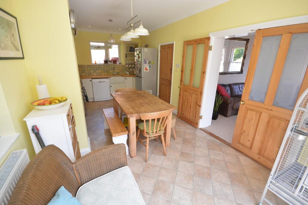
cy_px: 102
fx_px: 128
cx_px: 154
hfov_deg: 100.4
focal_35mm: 15
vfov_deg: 77.3
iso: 400
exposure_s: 1/40
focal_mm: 10
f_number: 8
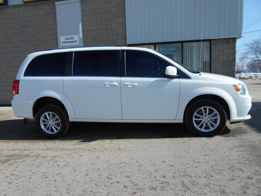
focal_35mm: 26
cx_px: 130
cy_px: 98
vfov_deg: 53.1
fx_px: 196
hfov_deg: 67.3
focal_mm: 4.6
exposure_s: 1/1250
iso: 80
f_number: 3.2
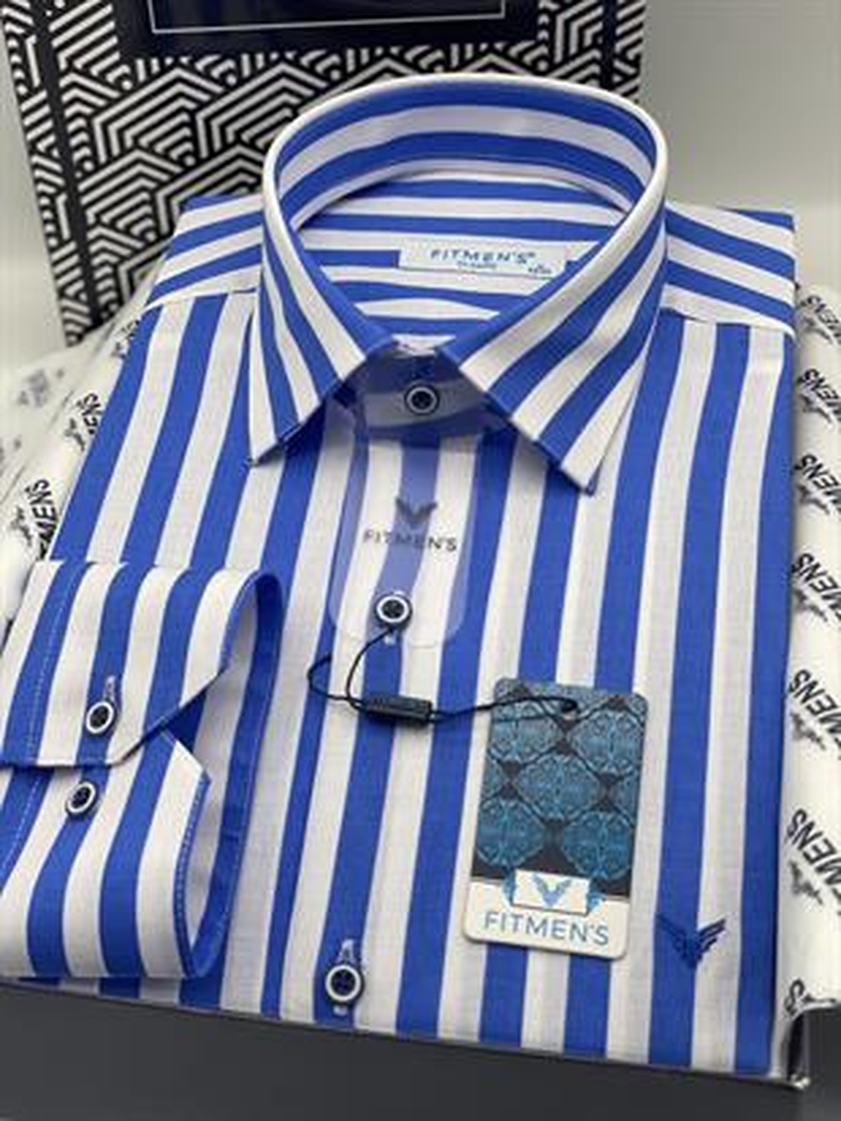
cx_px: 420
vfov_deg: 36.8
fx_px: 1684
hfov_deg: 28.0
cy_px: 560
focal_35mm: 52
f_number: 2
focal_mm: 6
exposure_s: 1/122
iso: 25
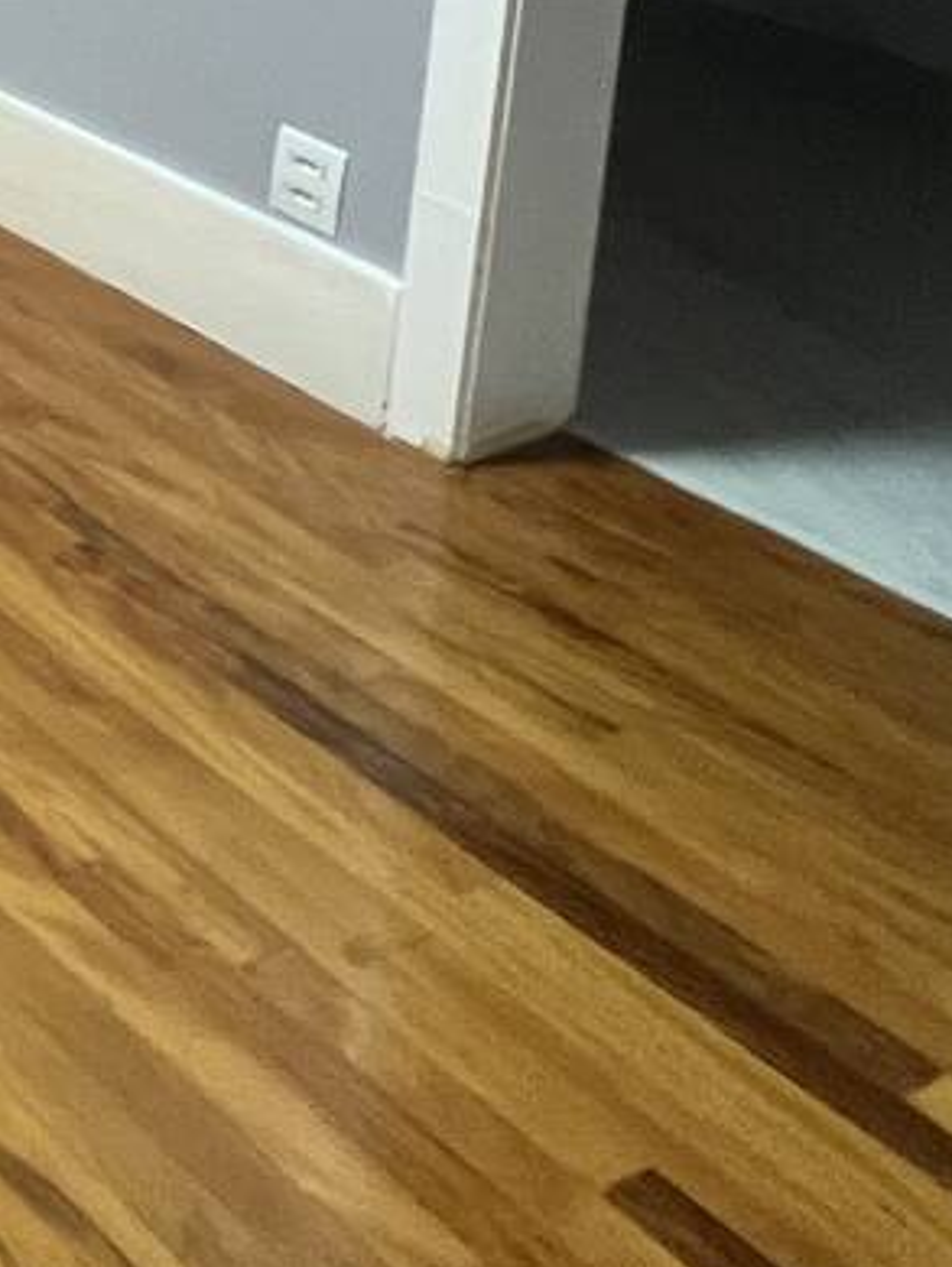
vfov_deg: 29.7
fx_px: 1758
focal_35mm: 48
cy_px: -471
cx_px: -1095
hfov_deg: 17.4
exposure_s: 1/60
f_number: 1.8
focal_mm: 1.57
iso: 400
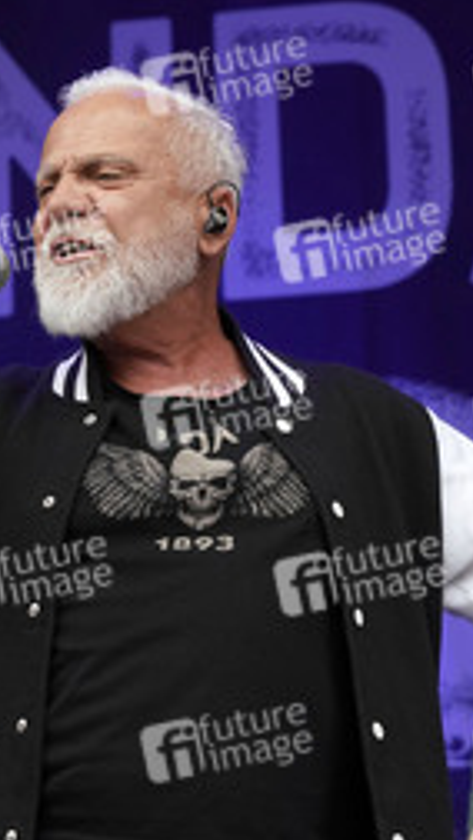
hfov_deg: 11.8
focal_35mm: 103
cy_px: 493
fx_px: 2294
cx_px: 271
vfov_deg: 20.7
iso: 1000
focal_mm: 55
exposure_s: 1/160
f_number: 5.6
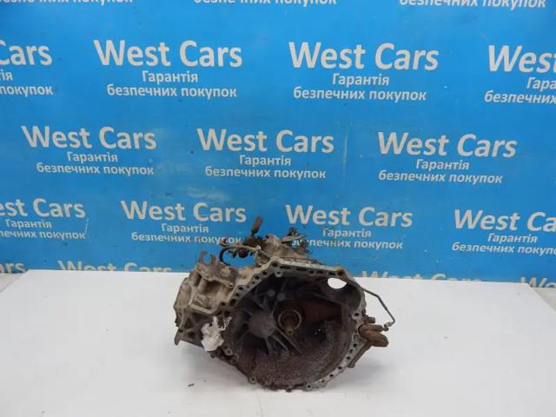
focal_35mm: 23
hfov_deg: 73.9
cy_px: 208
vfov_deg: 58.9
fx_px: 369
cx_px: 278
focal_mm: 4
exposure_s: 1/30
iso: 140
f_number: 3
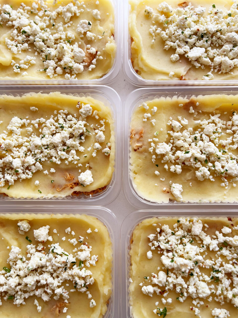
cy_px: 159
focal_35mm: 26
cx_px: 119
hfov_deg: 53.1
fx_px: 238
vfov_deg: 67.3
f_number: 1.6
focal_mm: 5.1
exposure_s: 1/122
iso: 32
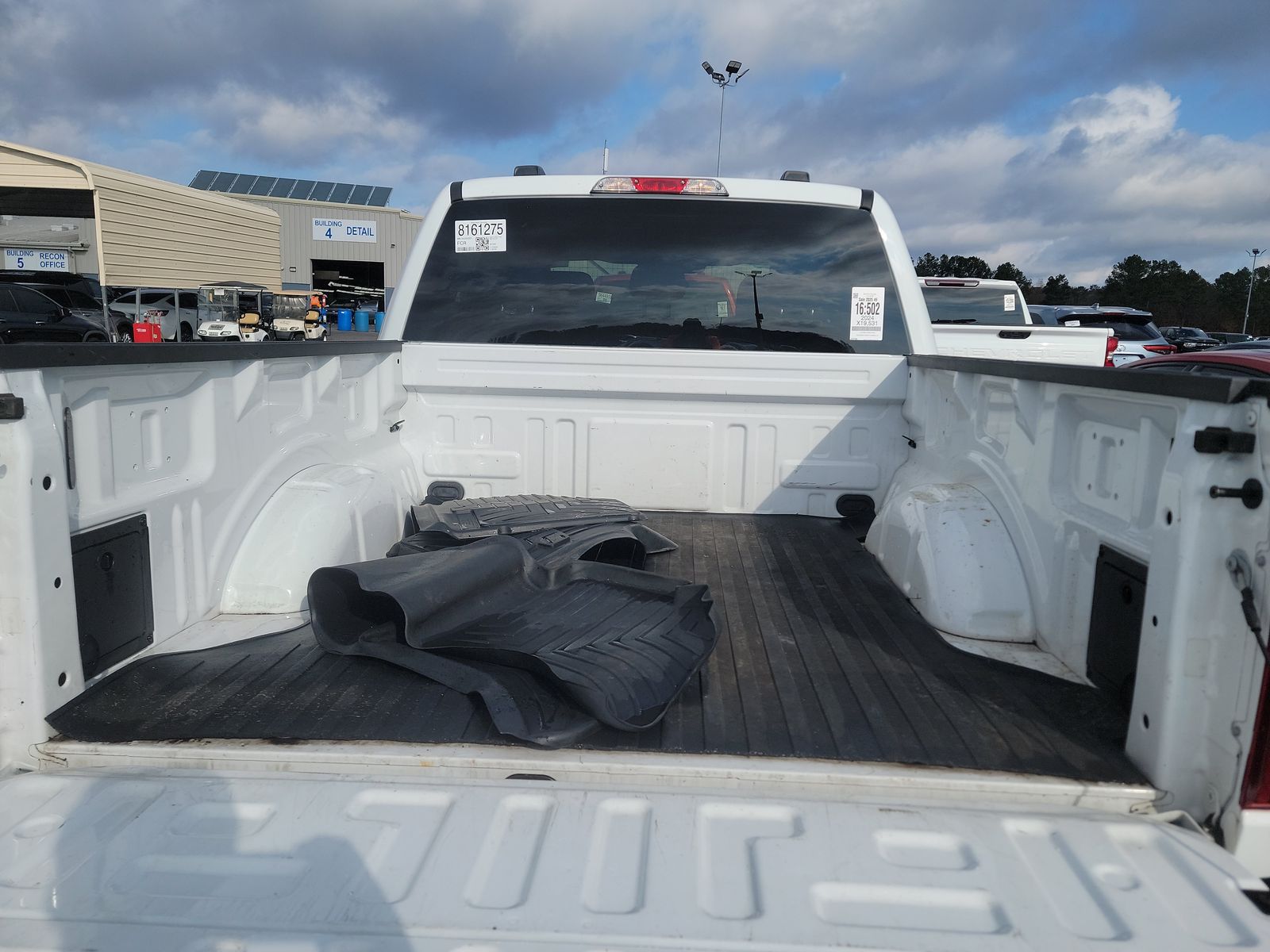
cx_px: 635
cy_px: 476
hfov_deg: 71.6
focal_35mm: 24
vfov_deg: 56.8
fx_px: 881
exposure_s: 1/1433
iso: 50
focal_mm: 6.7
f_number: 1.8
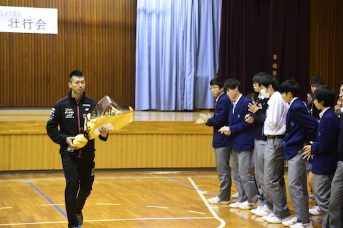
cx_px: 160
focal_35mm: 99
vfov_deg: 13.8
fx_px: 943
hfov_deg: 20.6
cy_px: 110
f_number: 4
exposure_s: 1/80
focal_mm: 92
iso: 5000
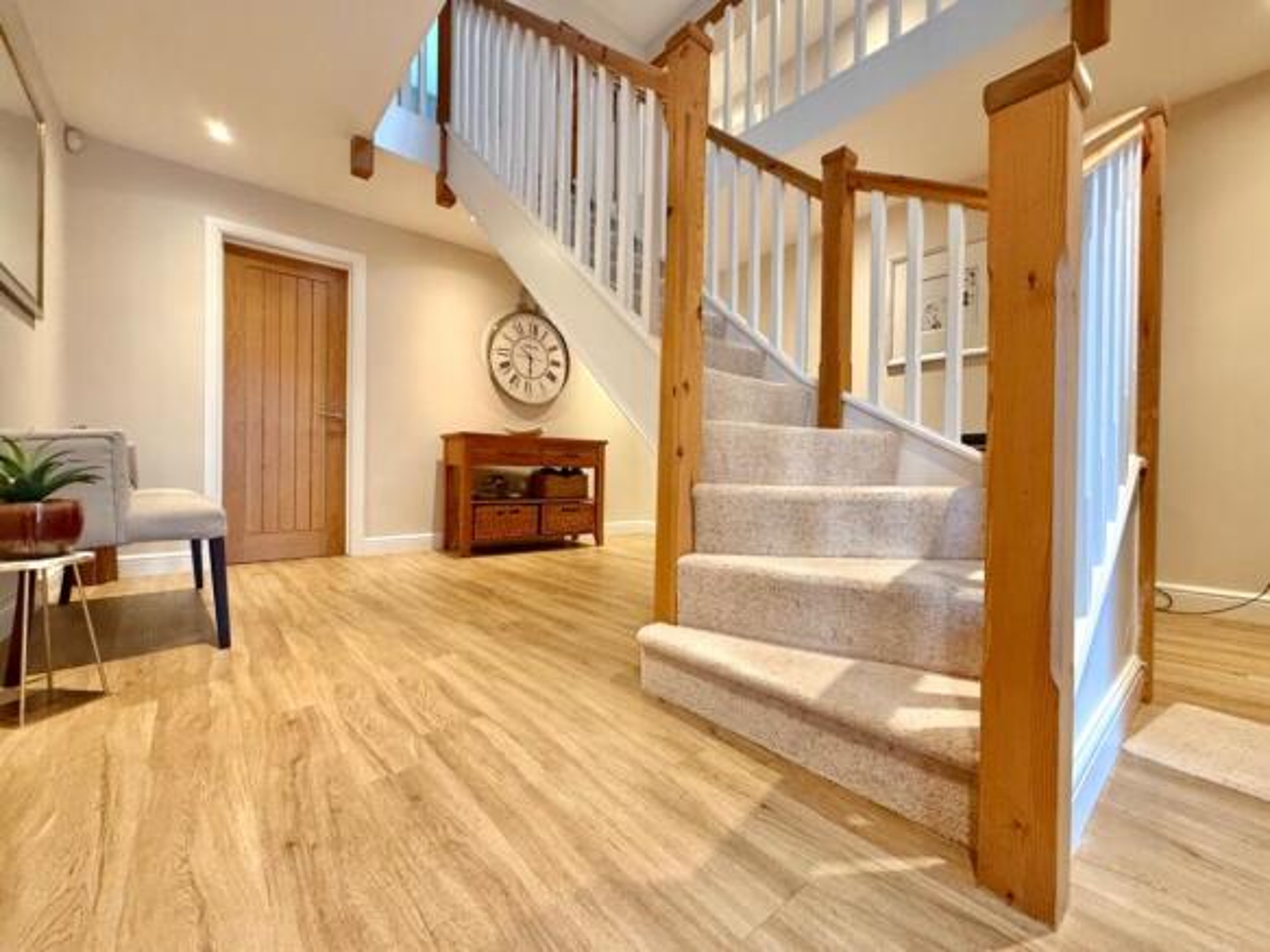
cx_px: 635
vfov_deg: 85.7
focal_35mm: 14
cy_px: 476
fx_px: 514
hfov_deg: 102.1
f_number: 2.2
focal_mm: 2.22
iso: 400
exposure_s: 1/50
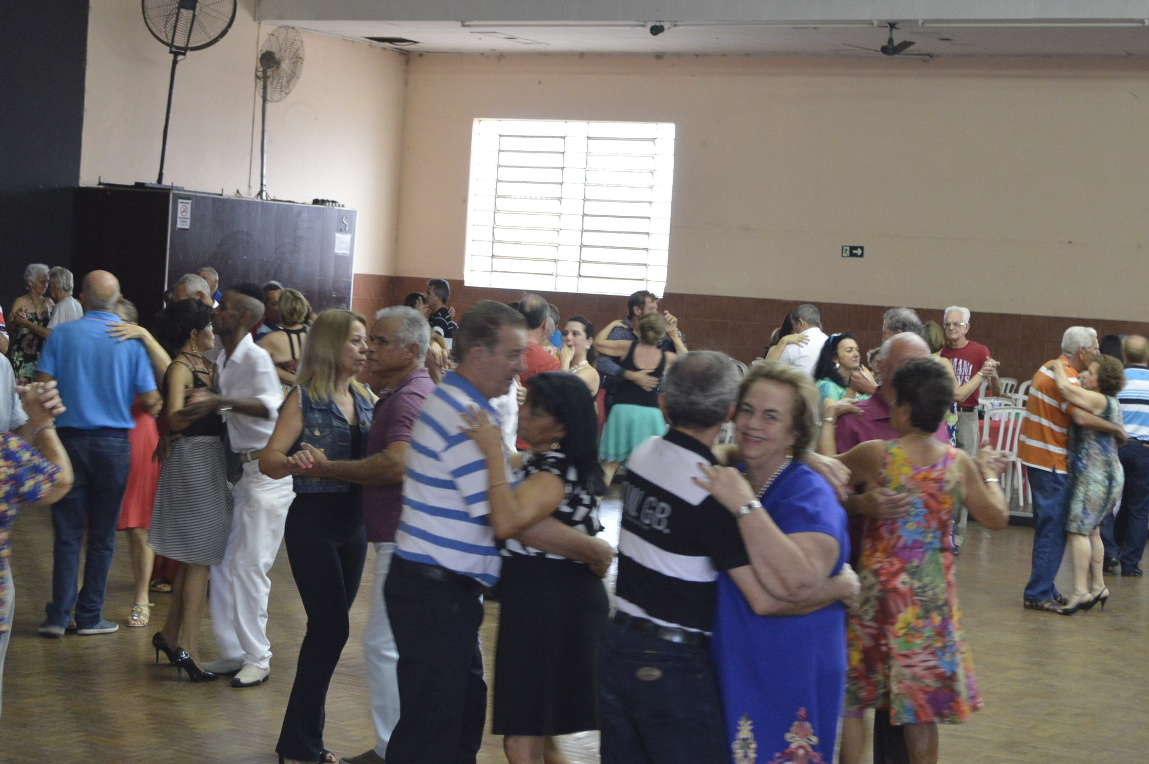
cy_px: 421
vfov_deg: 18.4
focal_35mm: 74
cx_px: 505
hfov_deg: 27.3
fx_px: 2359
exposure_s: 1/15
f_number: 5
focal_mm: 36
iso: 1400
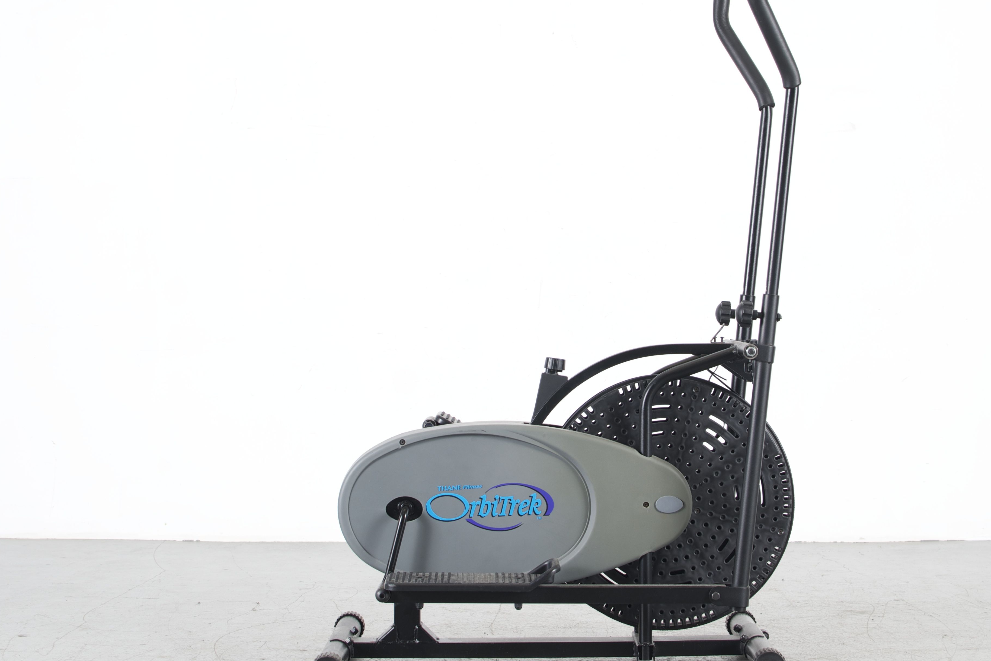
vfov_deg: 19.3
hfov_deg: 28.6
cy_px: 267
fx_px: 1945
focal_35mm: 71
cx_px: 530
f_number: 5.6
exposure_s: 1/100
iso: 100
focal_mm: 35
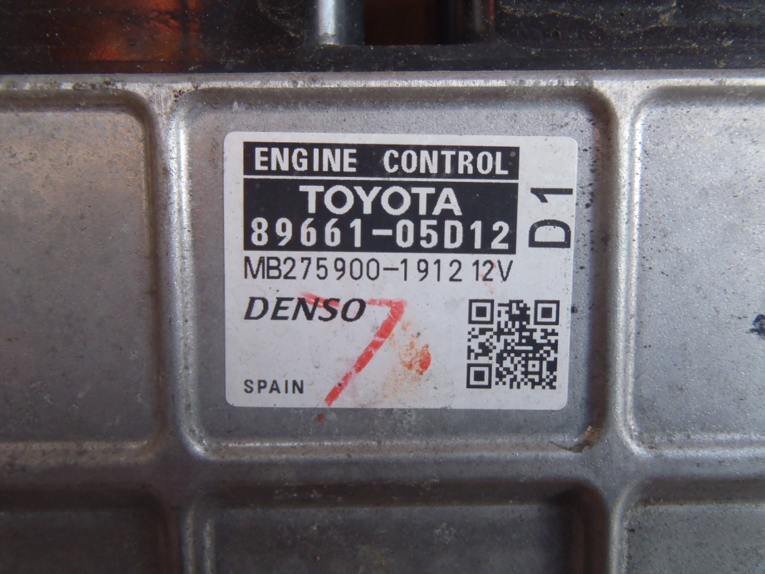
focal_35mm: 37
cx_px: 382
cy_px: 287
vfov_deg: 38.7
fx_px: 818
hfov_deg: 50.1
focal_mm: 6.64
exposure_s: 1/20
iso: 200
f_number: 4.7
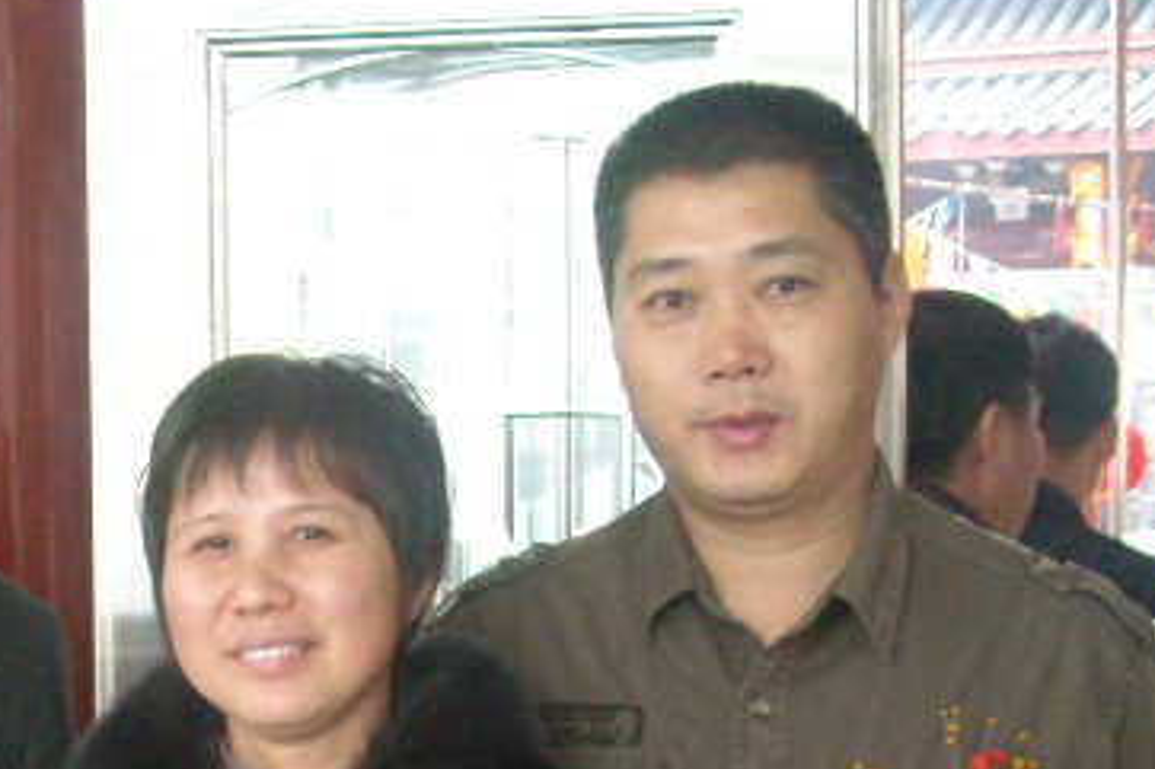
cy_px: 871
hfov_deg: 19.2
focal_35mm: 103
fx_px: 3303
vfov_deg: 13.0
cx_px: -22
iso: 400
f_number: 2.8
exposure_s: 1/35
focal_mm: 5.7
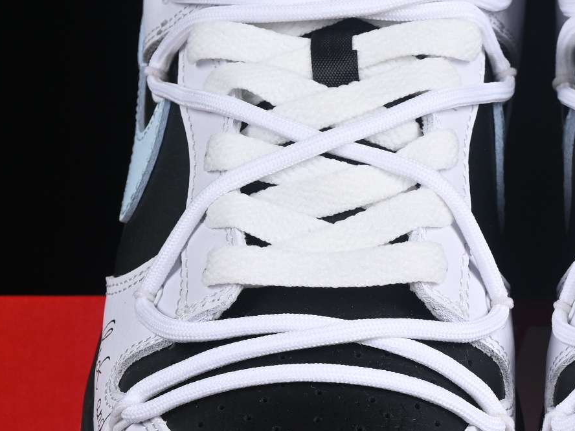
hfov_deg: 8.7
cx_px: 521
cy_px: 330
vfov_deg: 6.6
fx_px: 3754
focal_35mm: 226
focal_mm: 50
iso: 160
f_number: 8
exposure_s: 1/60
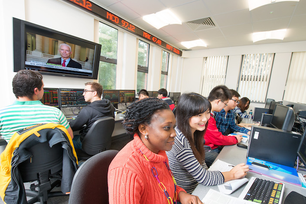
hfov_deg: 93.3
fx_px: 145
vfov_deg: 70.3
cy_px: 113
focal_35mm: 17
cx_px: 150
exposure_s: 1/60
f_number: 8
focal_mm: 15
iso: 800
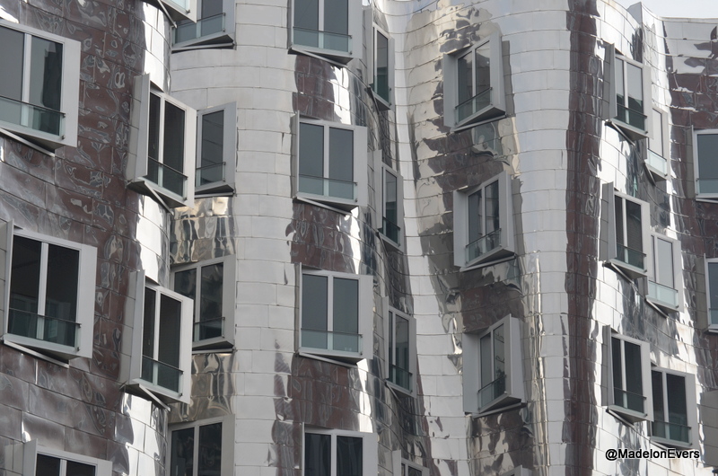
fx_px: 2239
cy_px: 238
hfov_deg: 18.2
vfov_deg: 12.1
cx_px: 359
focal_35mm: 112
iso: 200
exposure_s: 1/1000
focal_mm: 75
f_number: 8
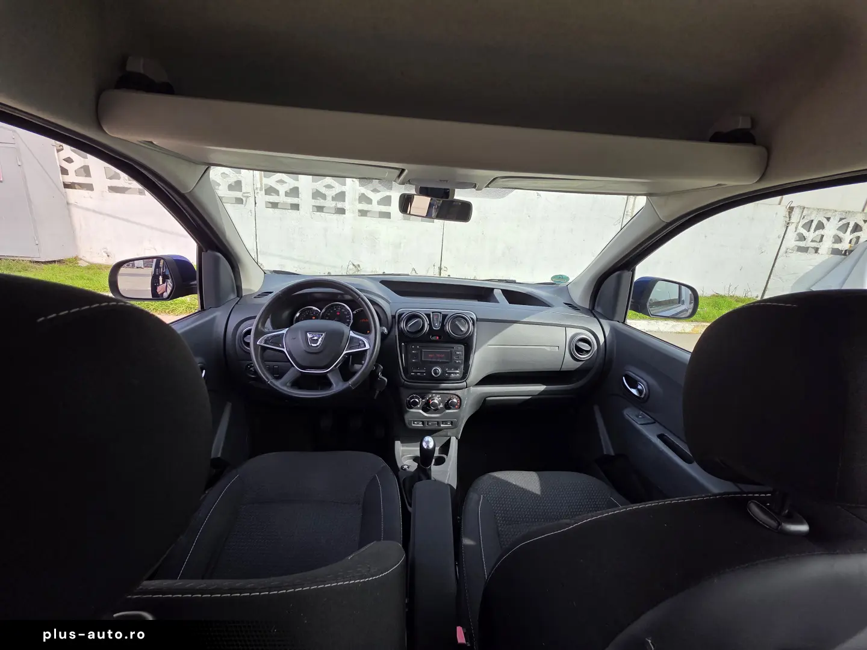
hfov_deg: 106.2
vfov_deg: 89.9
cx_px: 434
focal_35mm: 13
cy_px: 325
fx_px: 326
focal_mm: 2.2
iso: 40
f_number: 1.9
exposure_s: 1/553
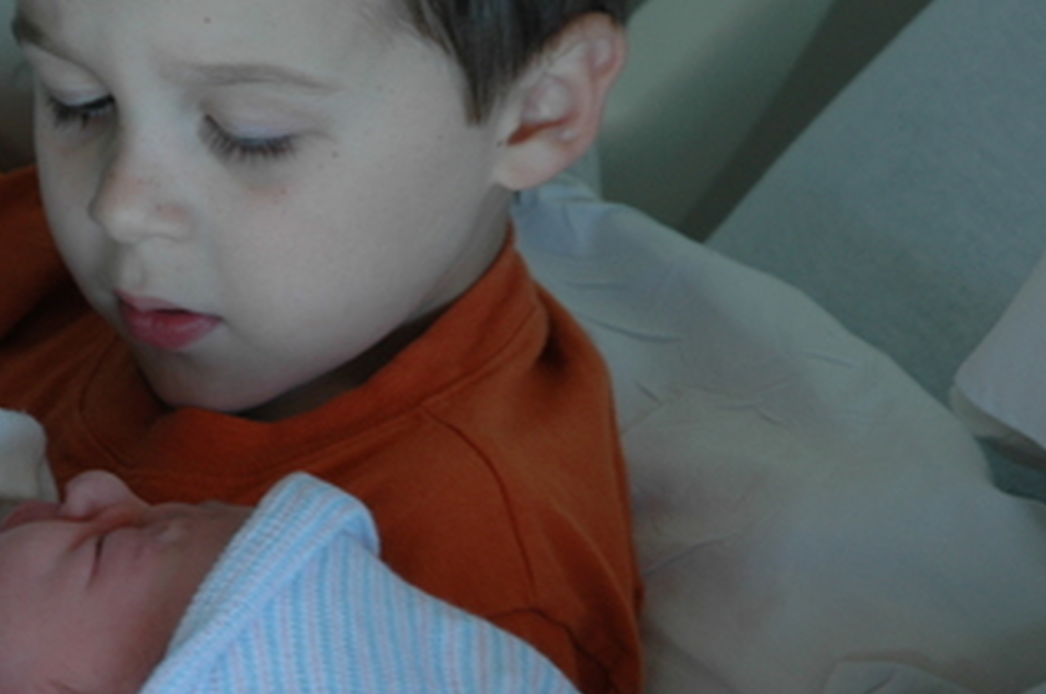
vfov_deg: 8.2
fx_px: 4816
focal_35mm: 166
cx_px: 184
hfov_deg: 12.3
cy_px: 288
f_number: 4.5
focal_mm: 55
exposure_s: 1/30
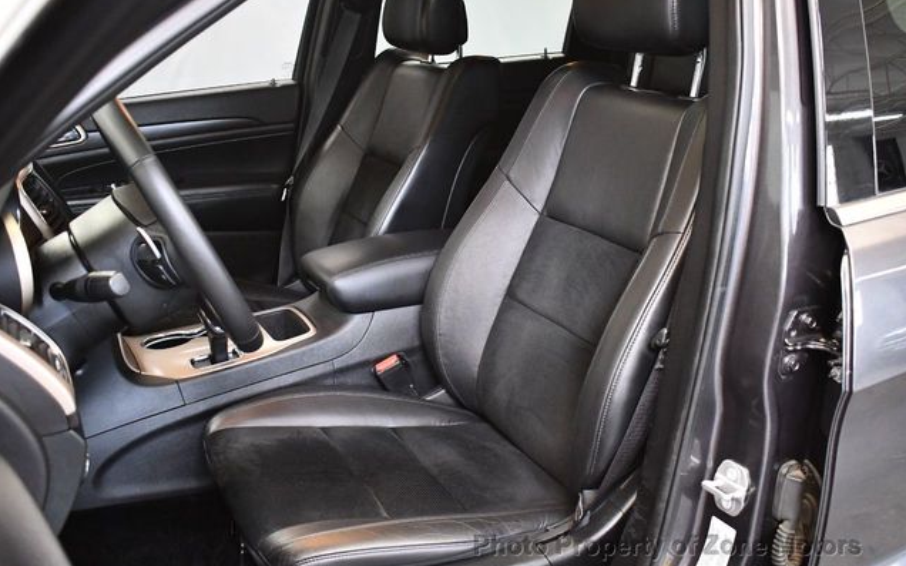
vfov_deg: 34.4
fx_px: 913
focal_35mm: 37
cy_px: 267
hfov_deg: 52.8
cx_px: 453
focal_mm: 18
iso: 3200
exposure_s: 1/80
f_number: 3.5
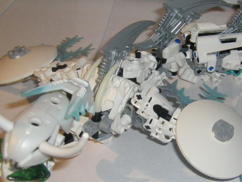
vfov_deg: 22.9
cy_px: 95
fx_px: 447
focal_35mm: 64
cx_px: 173
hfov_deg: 29.9
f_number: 7
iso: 640
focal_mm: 6.3
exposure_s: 1/50
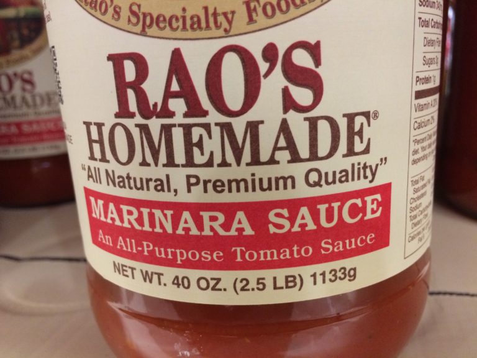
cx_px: 238
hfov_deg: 61.7
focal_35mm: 29
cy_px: 179
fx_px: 400
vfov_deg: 48.2
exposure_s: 1/25
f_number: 2.2
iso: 250
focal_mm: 4.15
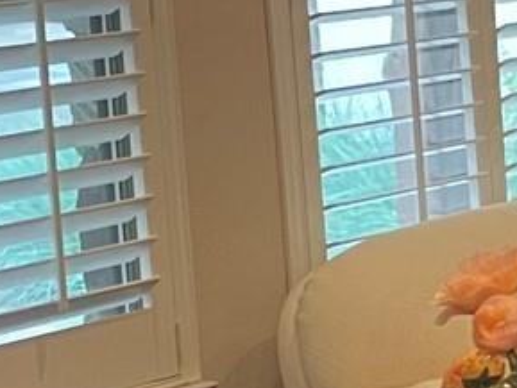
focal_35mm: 184
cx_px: 1163
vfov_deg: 8.1
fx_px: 2749
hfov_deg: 9.7
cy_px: 243
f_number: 1.6
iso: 250
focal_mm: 4.2
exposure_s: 1/60
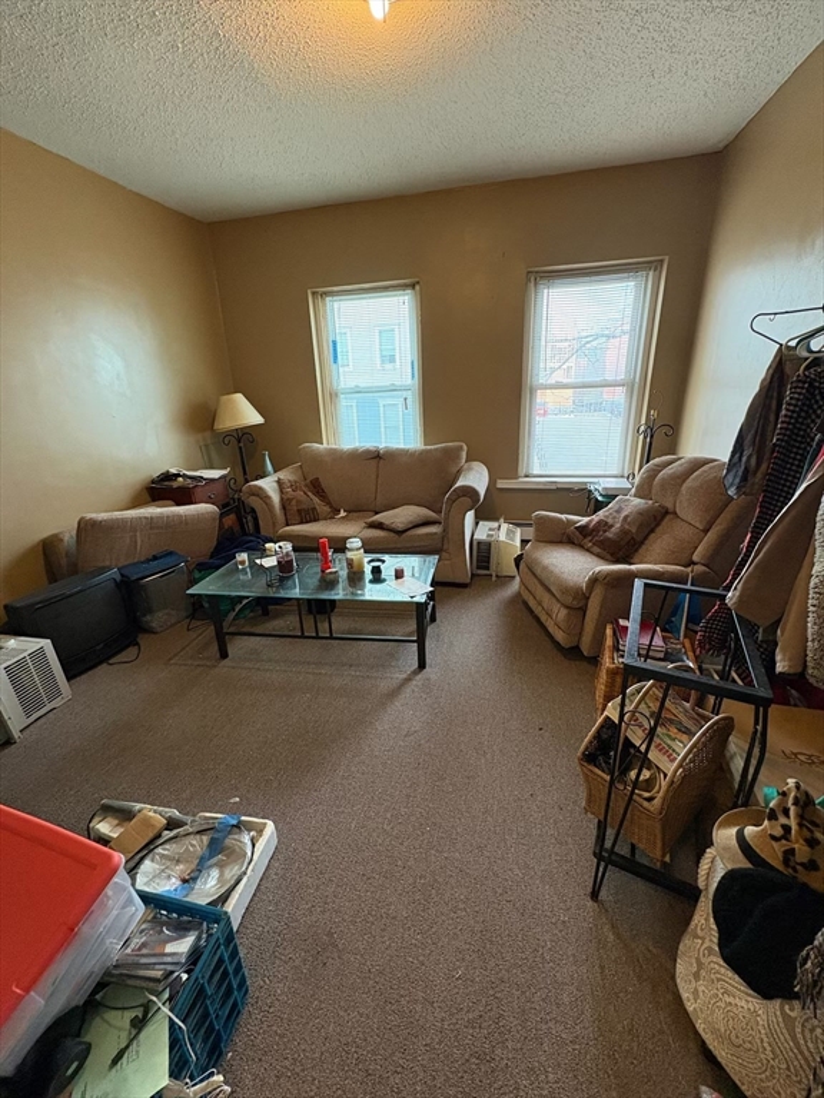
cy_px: 549
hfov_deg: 85.7
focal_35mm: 14
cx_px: 412
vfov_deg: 102.1
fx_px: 444
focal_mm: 2.22
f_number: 2.2
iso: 320
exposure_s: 1/60
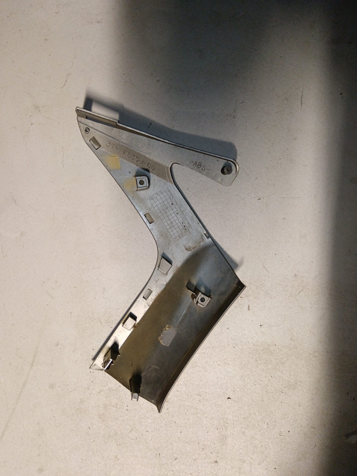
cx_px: 178
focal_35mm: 27
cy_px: 238
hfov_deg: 51.4
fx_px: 371
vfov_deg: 65.3
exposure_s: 1/25
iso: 734
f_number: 1.9
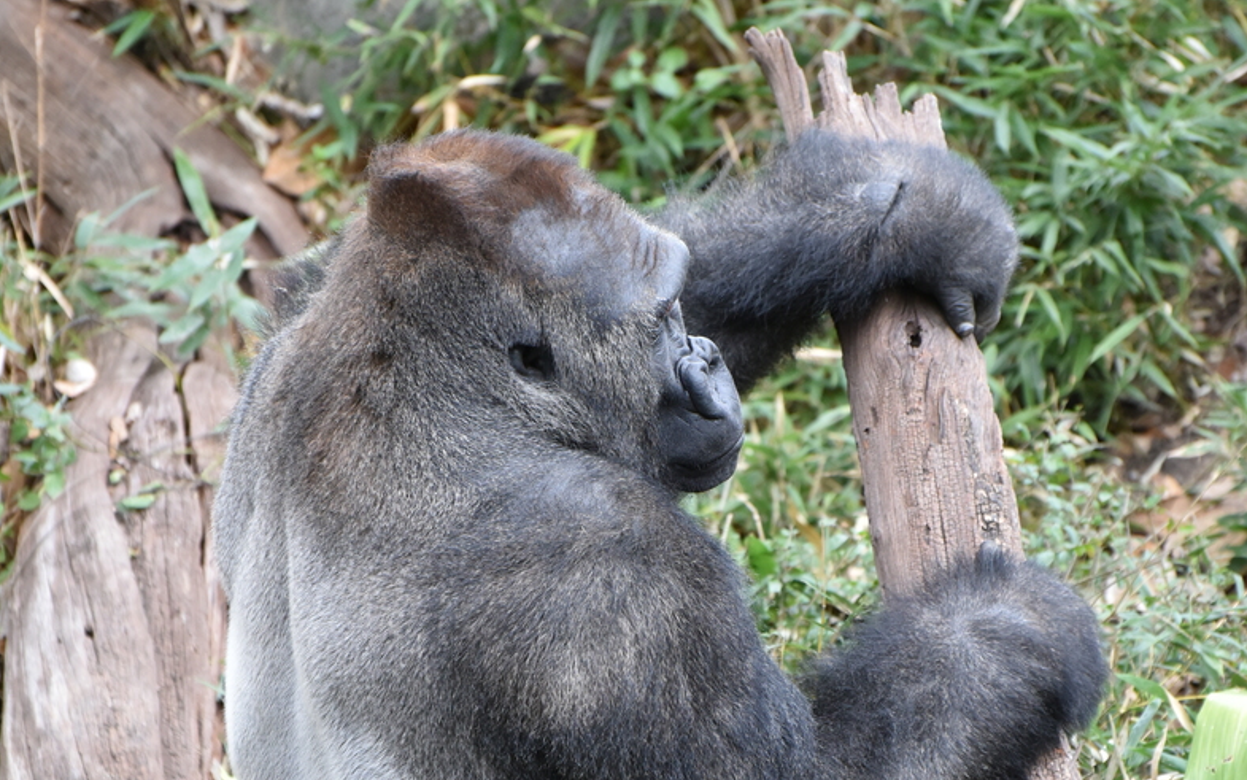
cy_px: 699
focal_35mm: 324
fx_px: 11013
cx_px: 626
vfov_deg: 4.1
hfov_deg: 6.5
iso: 1800
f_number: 5.3
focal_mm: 195
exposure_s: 1/400
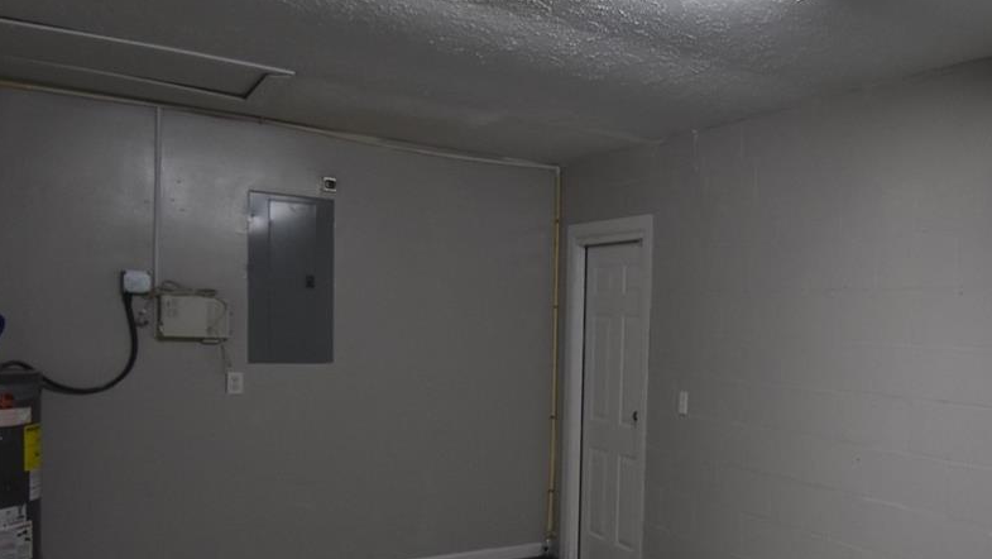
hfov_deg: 55.7
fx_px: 842
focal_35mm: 32
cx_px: 821
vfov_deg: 36.4
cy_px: 366
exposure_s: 1/60
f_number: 3.5
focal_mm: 10
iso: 800
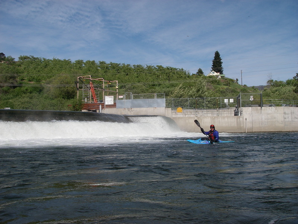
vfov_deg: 37.7
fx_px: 327
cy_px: 112
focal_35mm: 38
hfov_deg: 49.0
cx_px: 149
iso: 64
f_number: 6.6
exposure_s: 1/320
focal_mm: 6.3
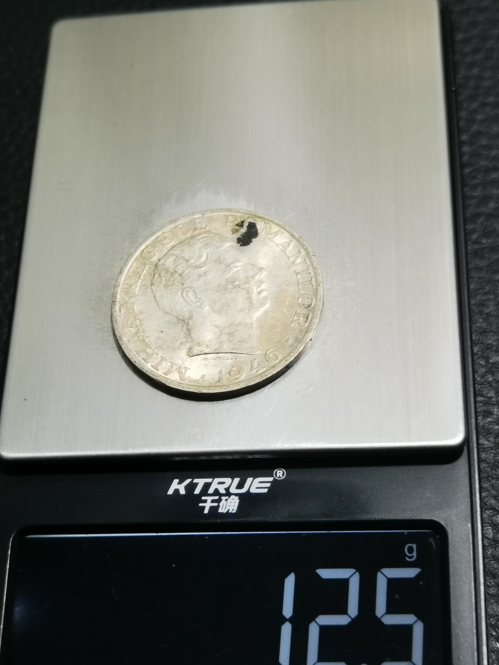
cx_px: 250
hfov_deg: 26.1
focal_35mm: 56
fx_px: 1076
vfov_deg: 34.3
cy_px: 332
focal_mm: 6.67
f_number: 1.9
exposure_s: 1/100
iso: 125
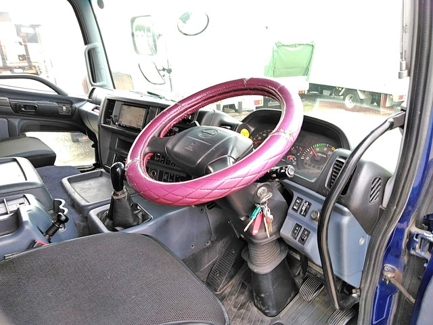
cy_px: 162
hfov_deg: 65.3
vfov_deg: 51.4
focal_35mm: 27
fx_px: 338
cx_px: 216
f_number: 2.2
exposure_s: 1/30
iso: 83
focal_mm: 3.46
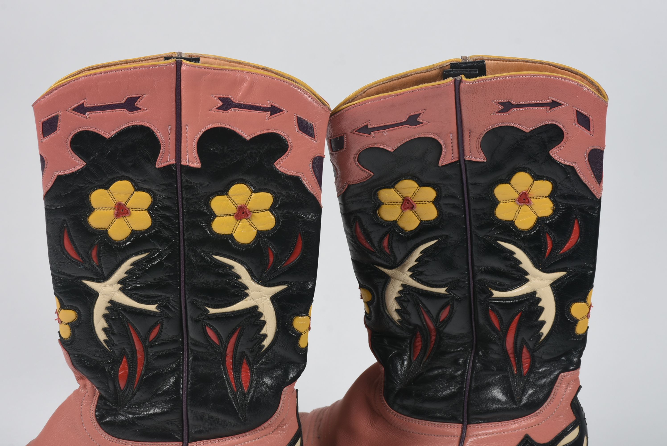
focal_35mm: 128
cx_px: 334
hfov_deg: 16.1
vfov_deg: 10.8
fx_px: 2364
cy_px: 223
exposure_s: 1/125
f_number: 14
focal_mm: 85
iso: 200
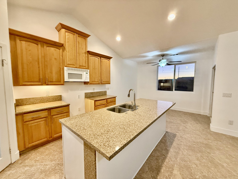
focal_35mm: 14
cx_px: 119
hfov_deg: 102.1
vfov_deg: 85.7
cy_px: 90
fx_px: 96
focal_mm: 2.22
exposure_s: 1/60
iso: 400
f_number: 2.2
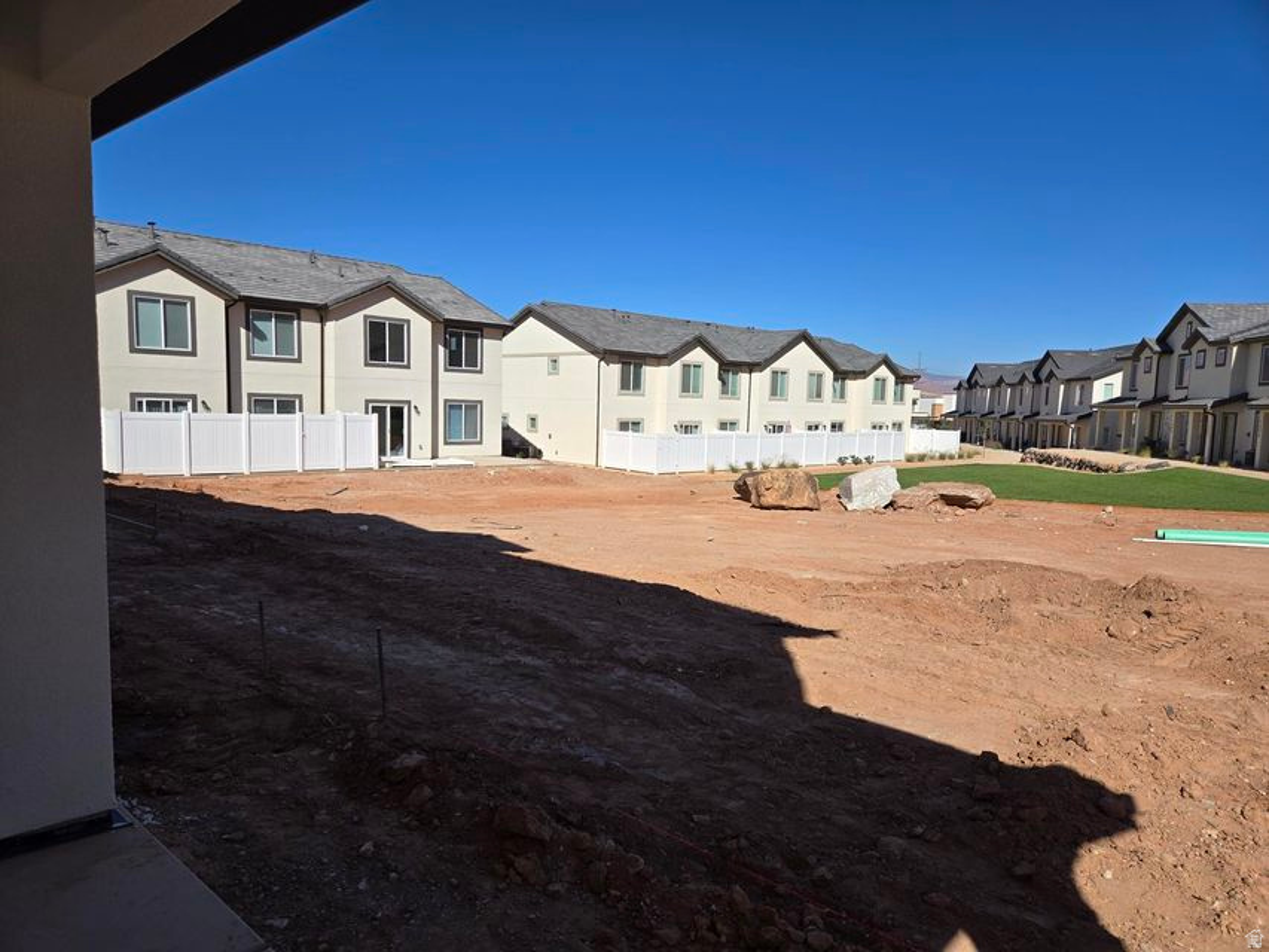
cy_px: 476
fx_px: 843
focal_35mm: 23
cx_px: 634
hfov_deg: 73.9
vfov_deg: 58.9
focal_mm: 5.4
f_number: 1.8
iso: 25
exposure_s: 1/2686
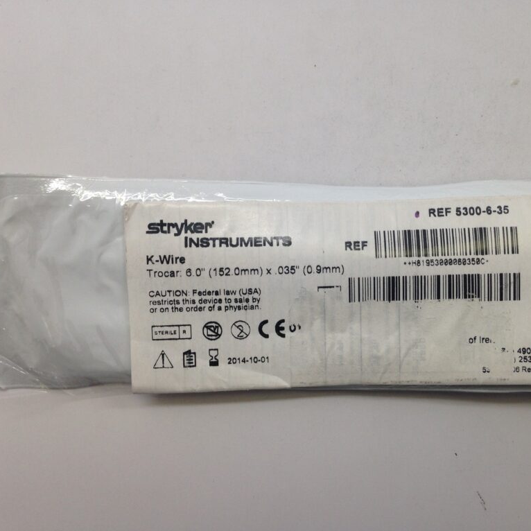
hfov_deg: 42.5
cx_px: 329
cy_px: 266
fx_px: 677
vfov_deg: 42.8
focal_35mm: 39
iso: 64
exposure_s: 1/60
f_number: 2.4
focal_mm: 4.12
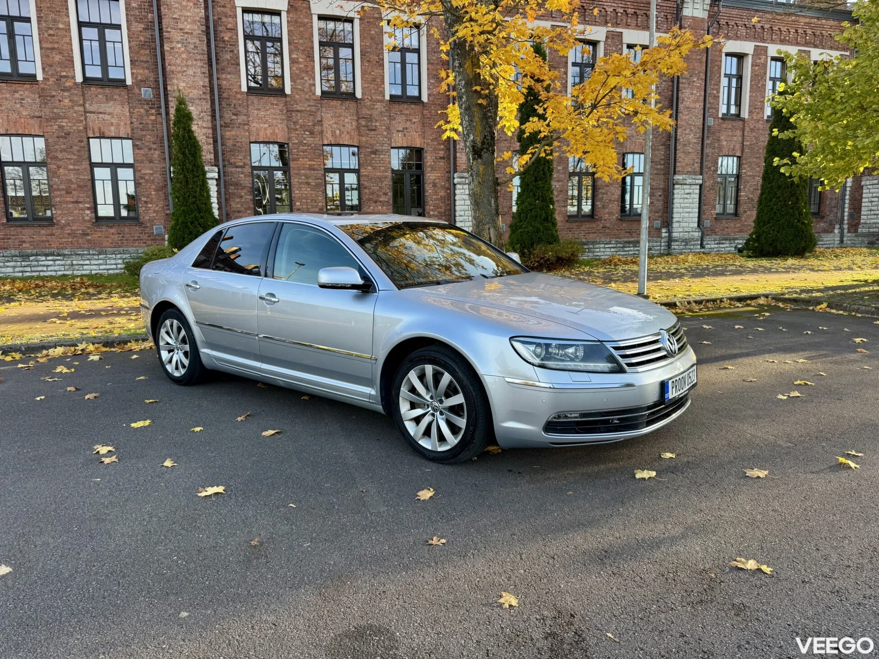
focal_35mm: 24
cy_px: 330
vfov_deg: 56.8
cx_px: 440
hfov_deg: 71.6
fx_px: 609
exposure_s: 1/445
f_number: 1.78
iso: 80
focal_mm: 6.76
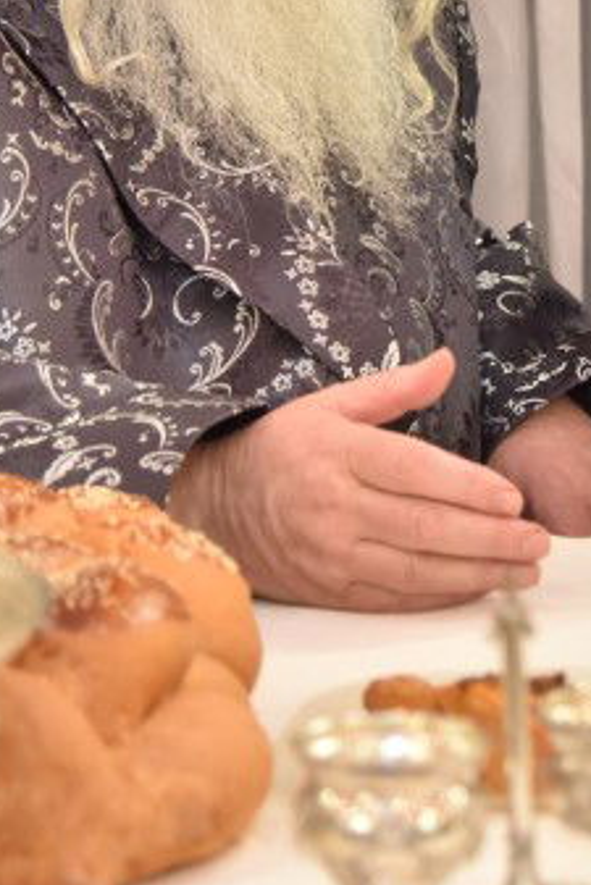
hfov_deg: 8.7
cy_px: 46
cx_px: 528
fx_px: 3886
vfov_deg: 12.9
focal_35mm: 158
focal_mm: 52
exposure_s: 1/160
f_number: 4
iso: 2000
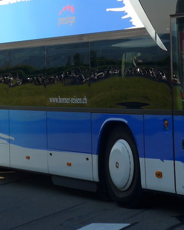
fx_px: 1090
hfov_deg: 9.6
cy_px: 5
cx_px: 144
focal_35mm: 160
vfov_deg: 11.9
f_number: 3.2
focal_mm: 10.1
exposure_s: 1/1000
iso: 80
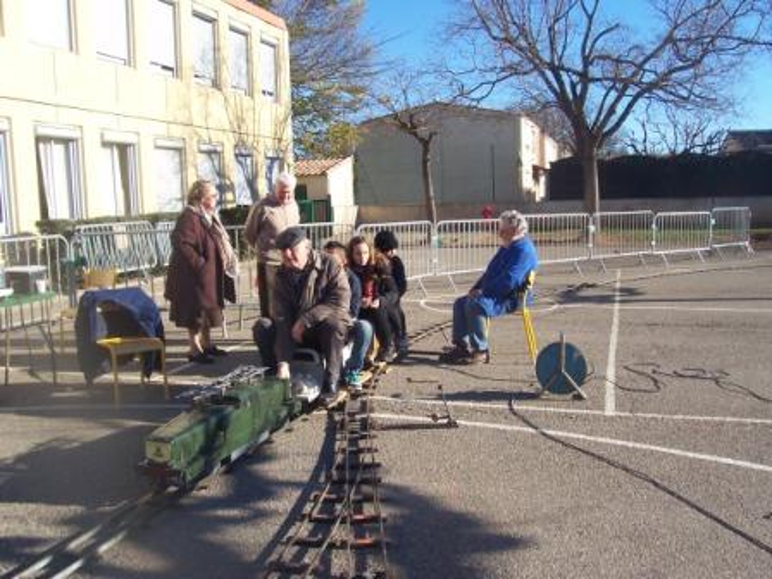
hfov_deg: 54.0
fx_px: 758
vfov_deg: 41.8
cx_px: 386
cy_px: 290
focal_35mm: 34
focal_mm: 5.6
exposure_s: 1/250
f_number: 5.6
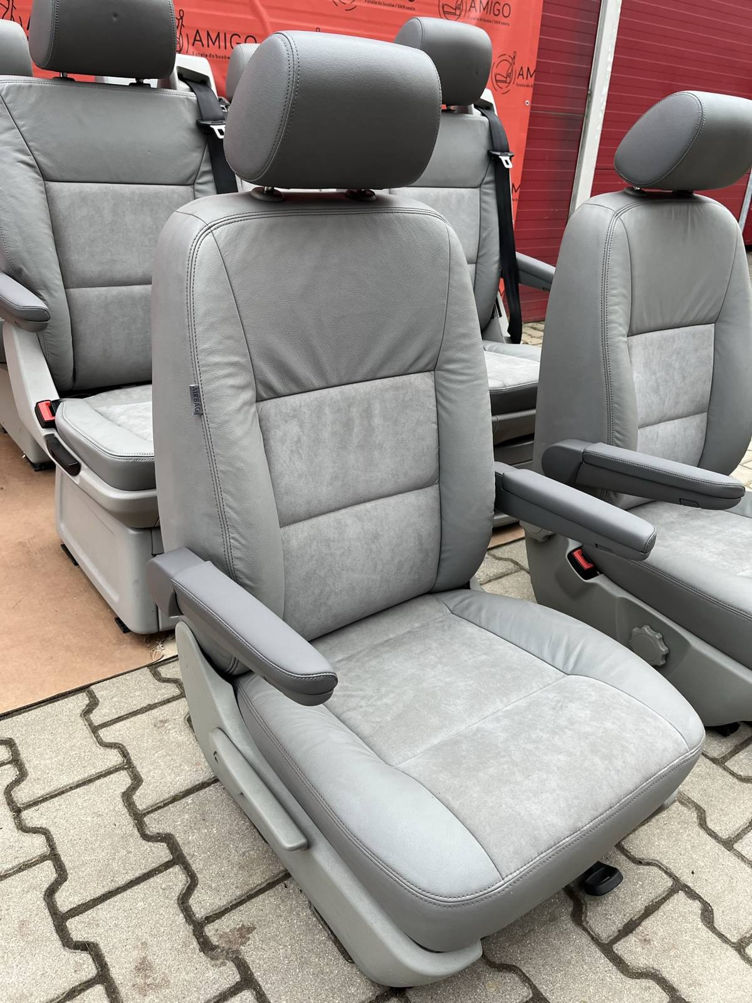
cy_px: 502
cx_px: 376
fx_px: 753
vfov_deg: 67.3
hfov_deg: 53.1
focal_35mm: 26
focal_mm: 5.1
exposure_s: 1/122
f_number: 1.6
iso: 80
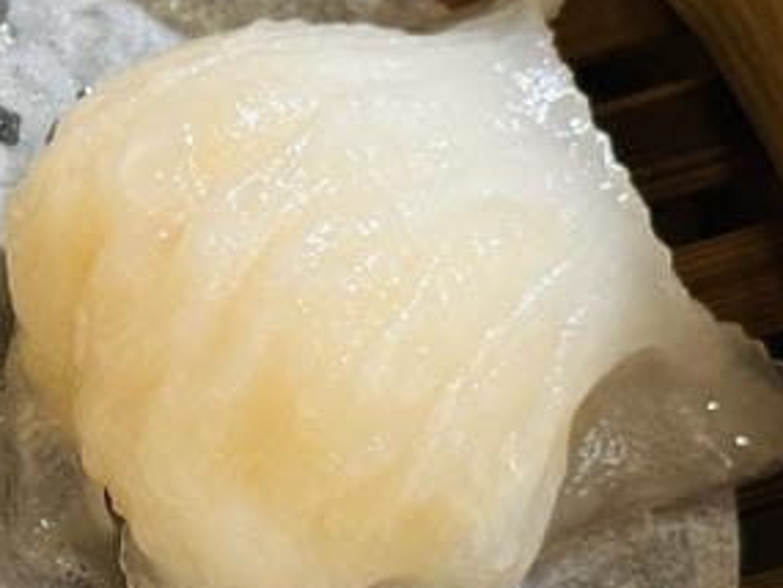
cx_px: -71
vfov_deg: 7.4
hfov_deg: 9.7
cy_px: 393
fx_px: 4571
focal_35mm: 202
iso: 125
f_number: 1.78
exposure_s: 1/60
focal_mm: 6.86
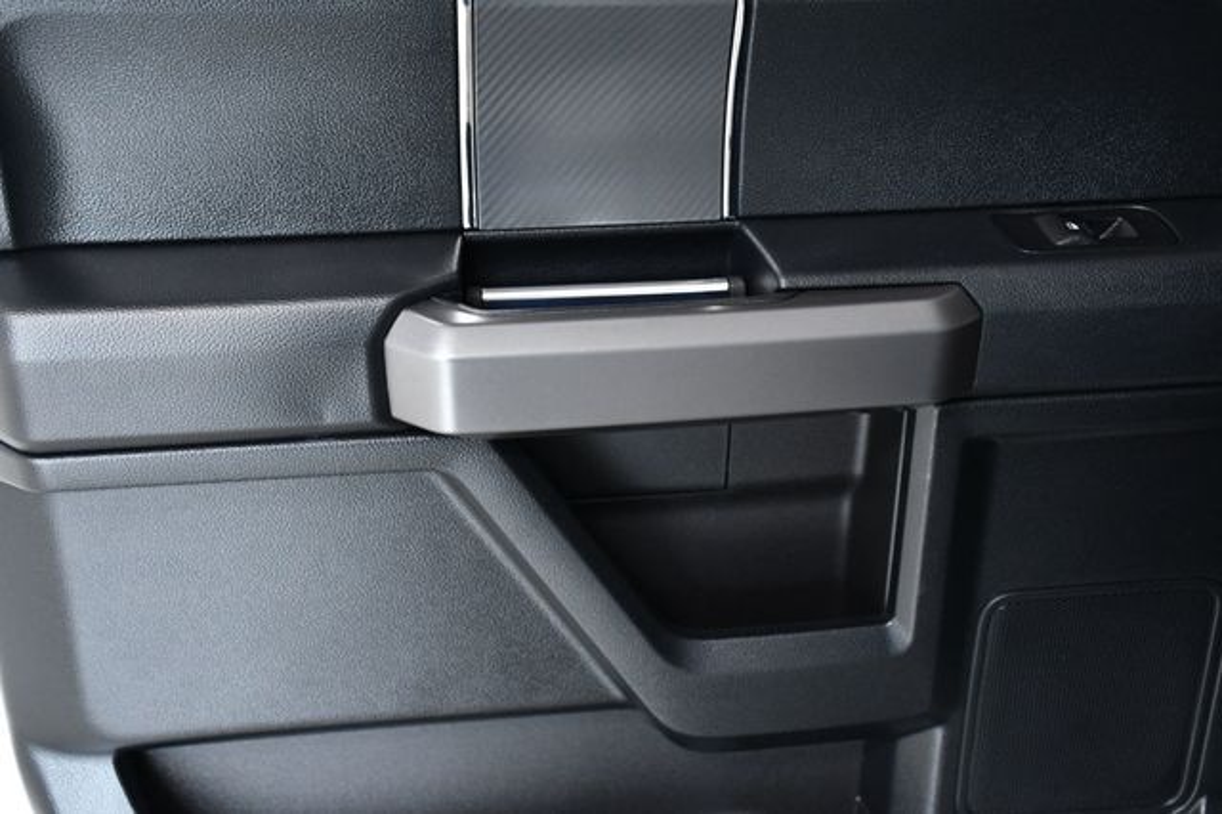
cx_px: 611
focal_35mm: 48
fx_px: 1628
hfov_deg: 41.1
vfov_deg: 28.0
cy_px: 407
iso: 2500
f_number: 5.6
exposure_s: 1/125
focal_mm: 32
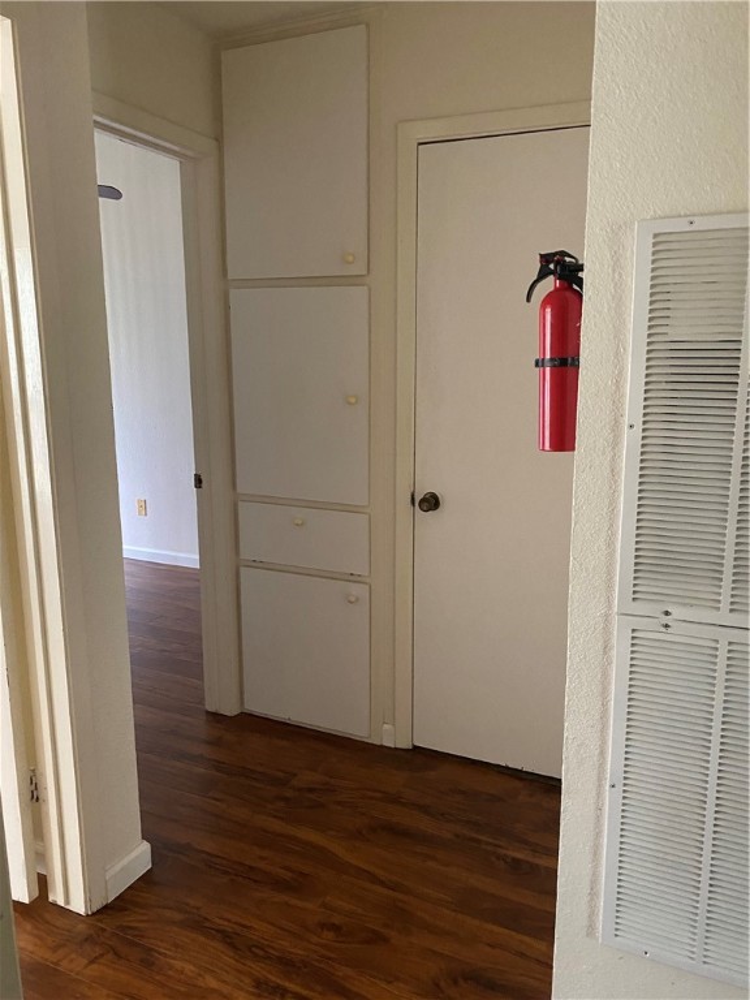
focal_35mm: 26
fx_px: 751
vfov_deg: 67.3
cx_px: 375
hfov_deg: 53.1
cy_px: 500
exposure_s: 1/41
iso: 500
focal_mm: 4.25
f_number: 1.8
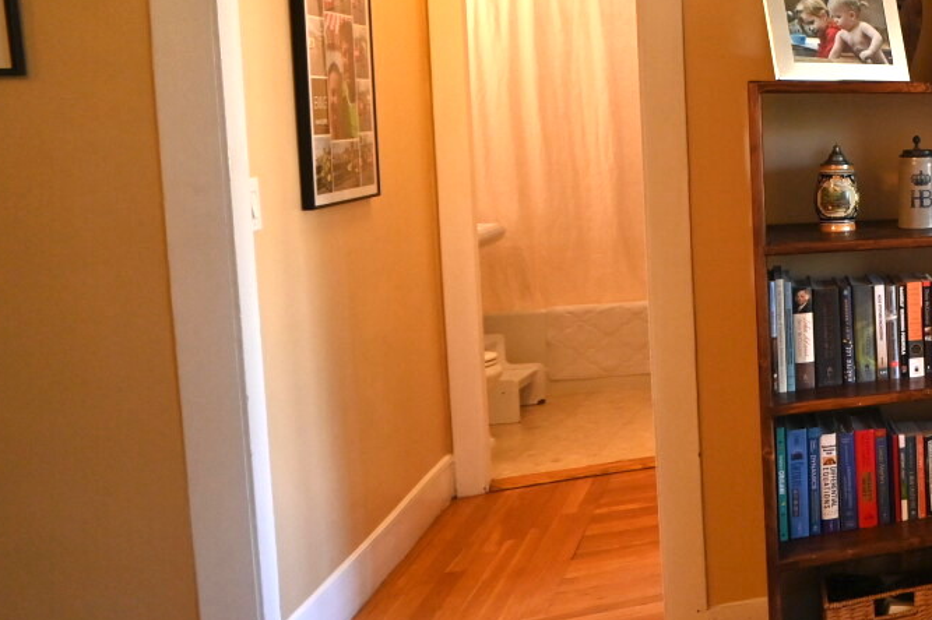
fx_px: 1113
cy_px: 151
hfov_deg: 28.4
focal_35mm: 43
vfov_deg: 30.6
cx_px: 1413
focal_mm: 14
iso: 800
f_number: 2.8
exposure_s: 1/125
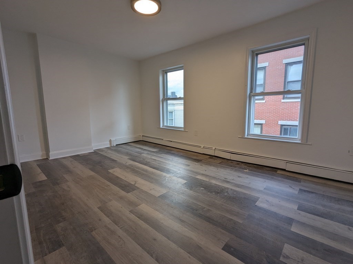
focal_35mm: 16
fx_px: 163
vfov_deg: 78.1
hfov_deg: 94.5
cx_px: 176
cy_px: 132
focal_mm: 2.35
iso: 78
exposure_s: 1/120
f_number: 2.2
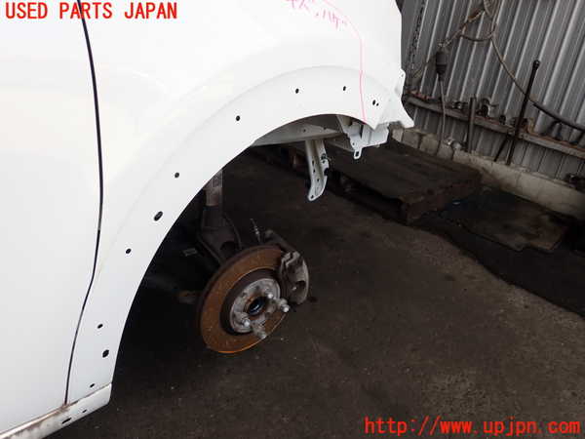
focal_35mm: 30
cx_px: 292
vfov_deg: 46.8
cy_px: 220
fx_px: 507
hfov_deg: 60.0
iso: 100
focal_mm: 5.4
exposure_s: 1/320
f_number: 3.2
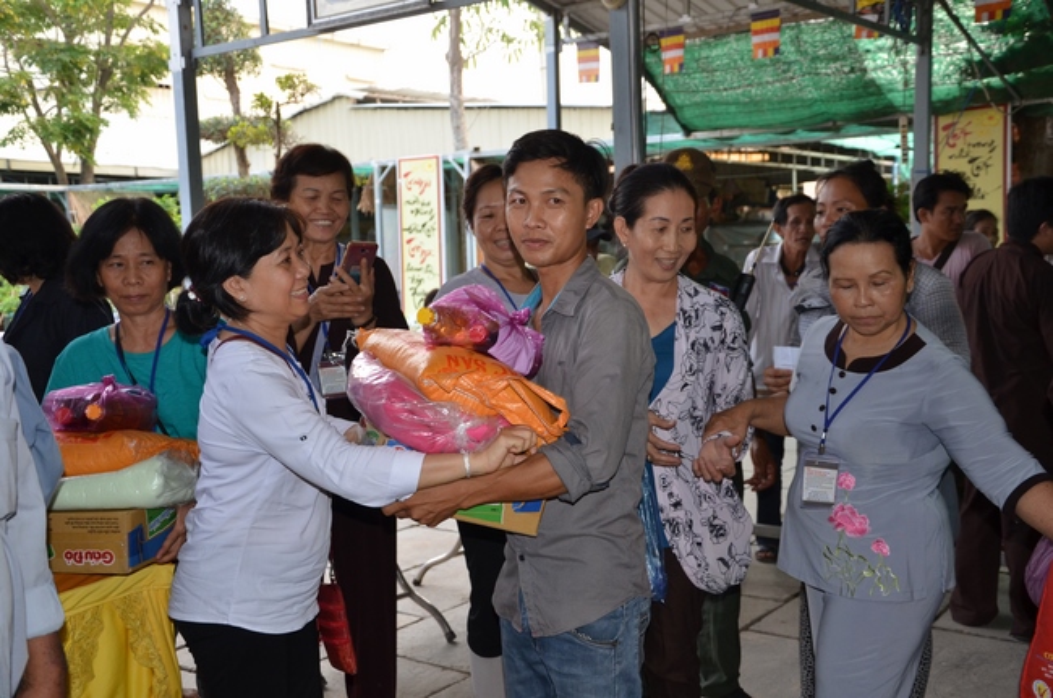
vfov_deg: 31.8
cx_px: 526
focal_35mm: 42
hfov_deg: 46.5
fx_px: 1226
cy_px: 349
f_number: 4.5
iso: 640
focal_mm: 28
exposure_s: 1/60
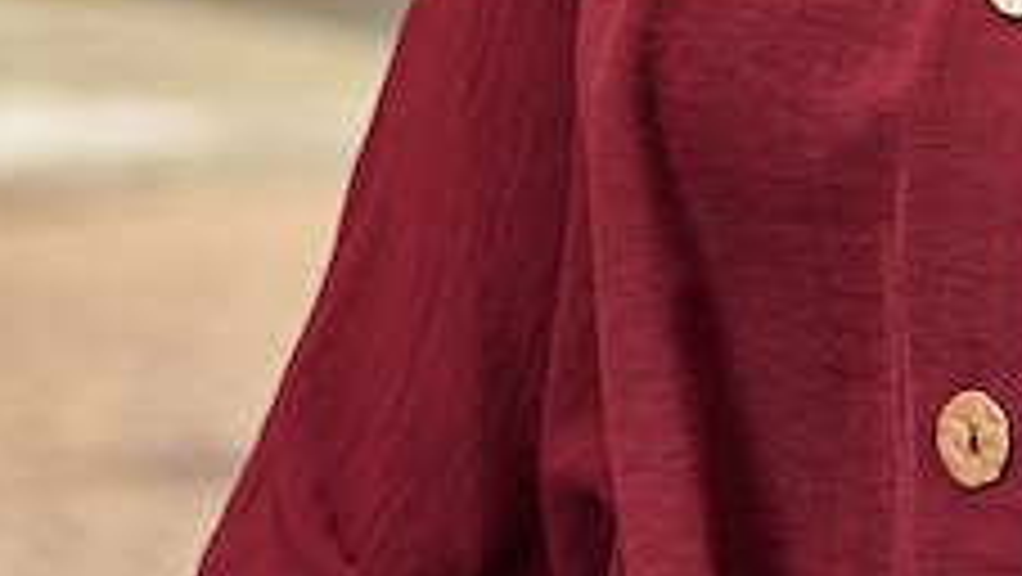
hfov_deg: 5.6
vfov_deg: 3.1
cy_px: -1069
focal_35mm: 388
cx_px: 374
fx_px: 10521
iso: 64
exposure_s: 1/250
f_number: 5.6
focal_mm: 70
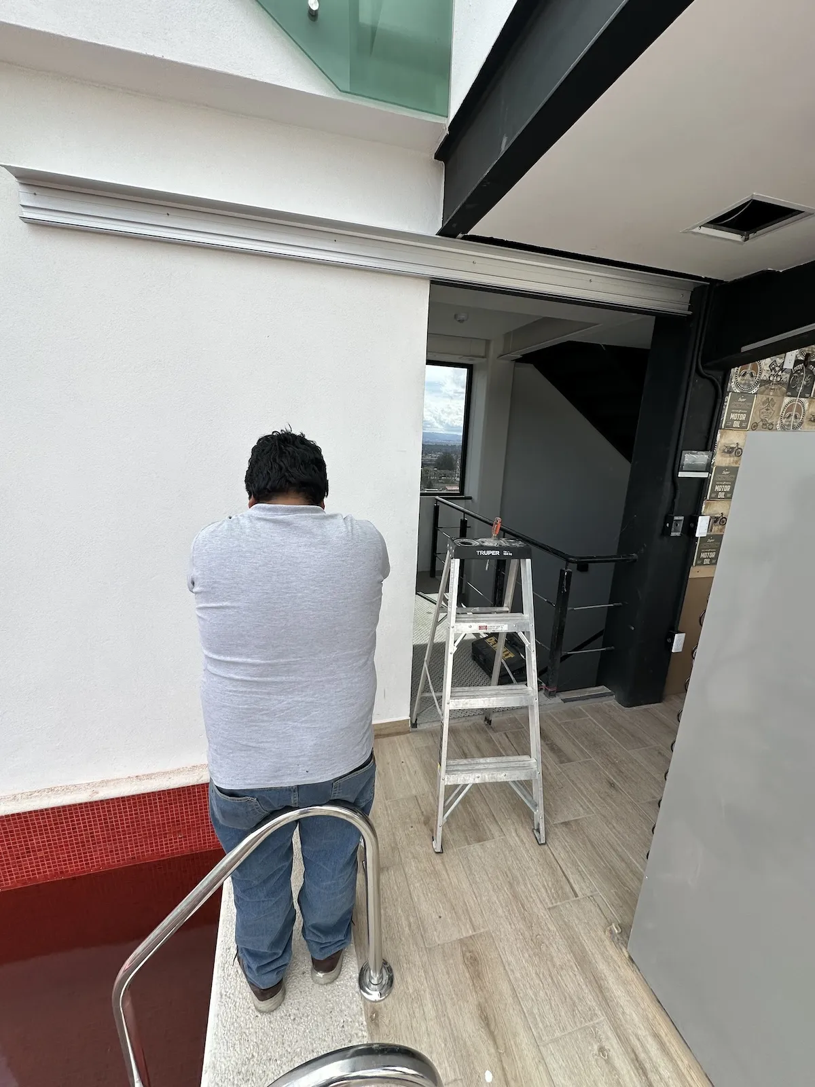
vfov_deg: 102.1
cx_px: 408
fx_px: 439
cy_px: 544
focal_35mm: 14
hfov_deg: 85.7
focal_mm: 2.22
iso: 50
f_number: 2.2
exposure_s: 1/924
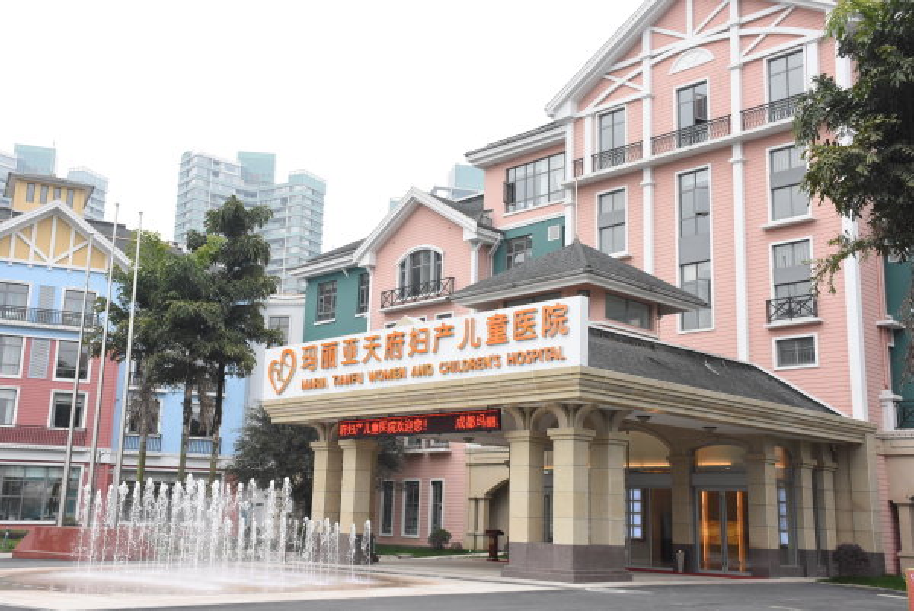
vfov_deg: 34.3
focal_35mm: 39
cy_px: 306
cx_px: 457
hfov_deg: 49.5
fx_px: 991
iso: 1250
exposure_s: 1/400
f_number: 10
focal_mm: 26
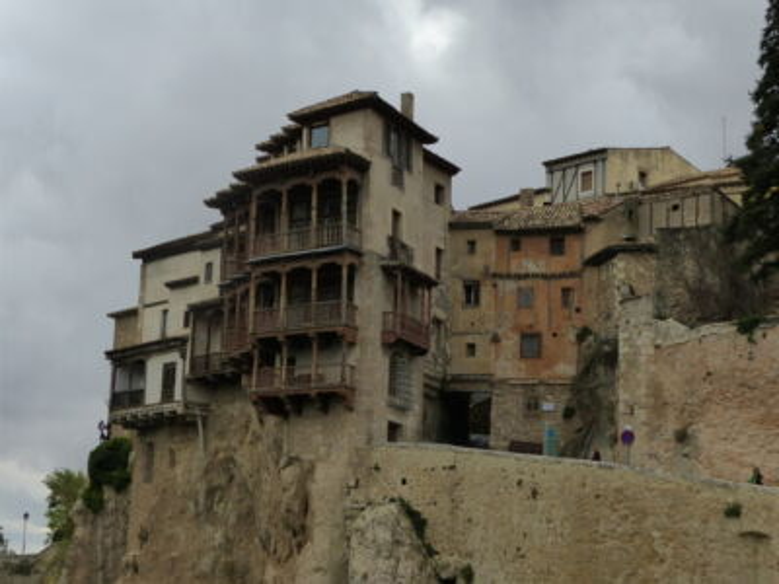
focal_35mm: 69
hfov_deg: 28.2
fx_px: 1553
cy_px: 292
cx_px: 390
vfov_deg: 21.3
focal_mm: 12.5
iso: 200
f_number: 5.6
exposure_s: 1/800
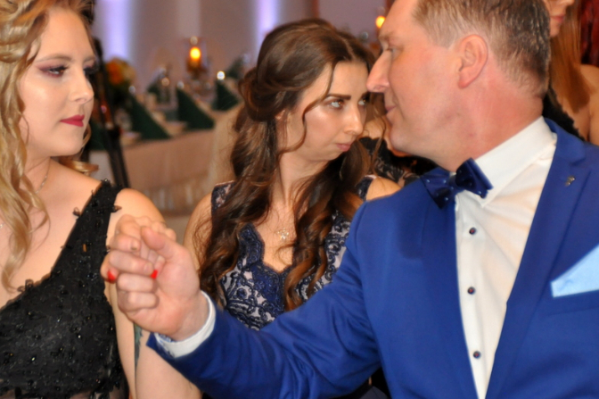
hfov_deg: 8.8
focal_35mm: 233
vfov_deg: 5.9
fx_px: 3874
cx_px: 217
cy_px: 172
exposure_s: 1/60
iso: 800
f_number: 5.6
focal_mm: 102
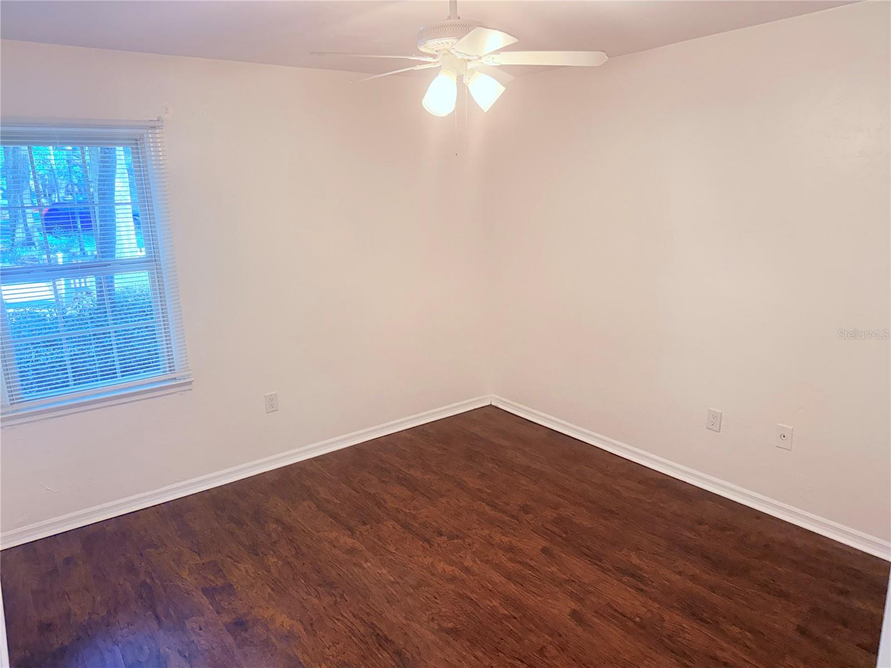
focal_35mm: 24
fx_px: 618
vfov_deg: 56.8
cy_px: 334
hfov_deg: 71.6
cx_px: 446
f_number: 1.78
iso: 200
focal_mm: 6.76
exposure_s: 1/122
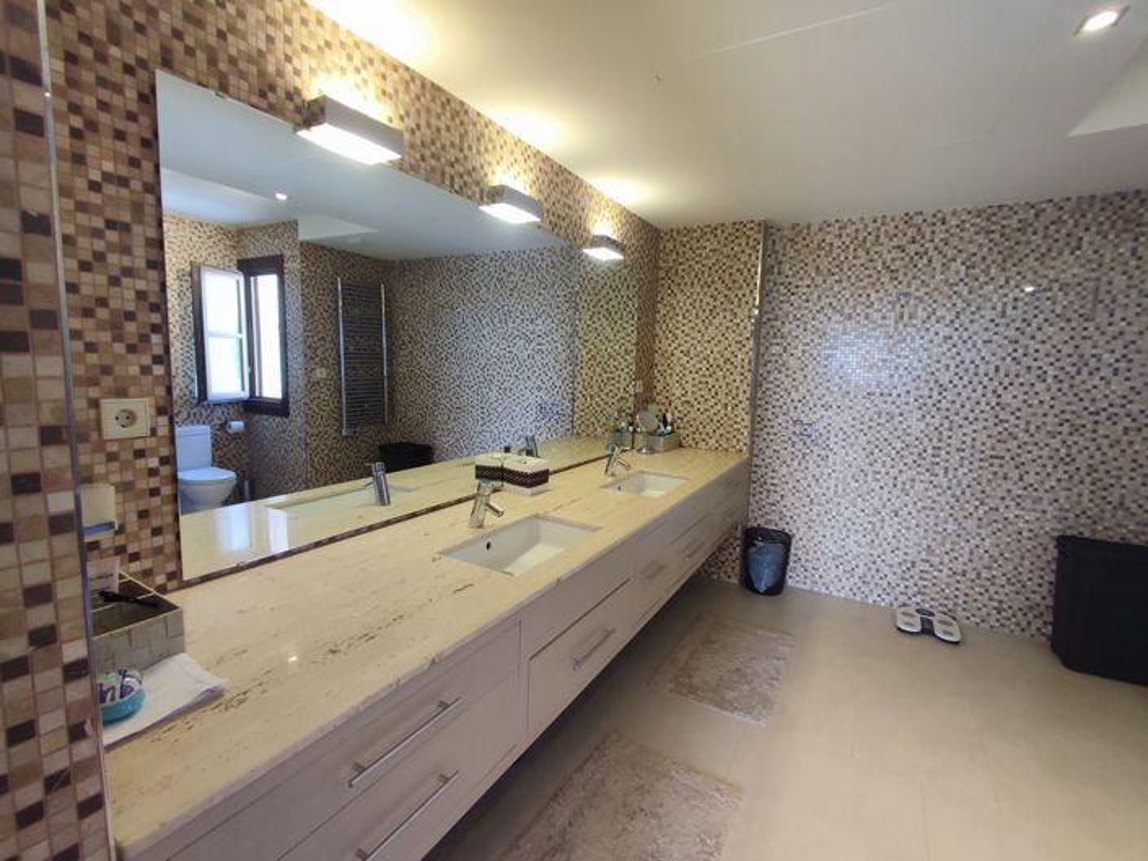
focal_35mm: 16
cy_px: 430
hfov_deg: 94.5
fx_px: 531
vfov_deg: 78.1
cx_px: 574
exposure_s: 1/50
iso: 214
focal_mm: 1.65
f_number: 2.2
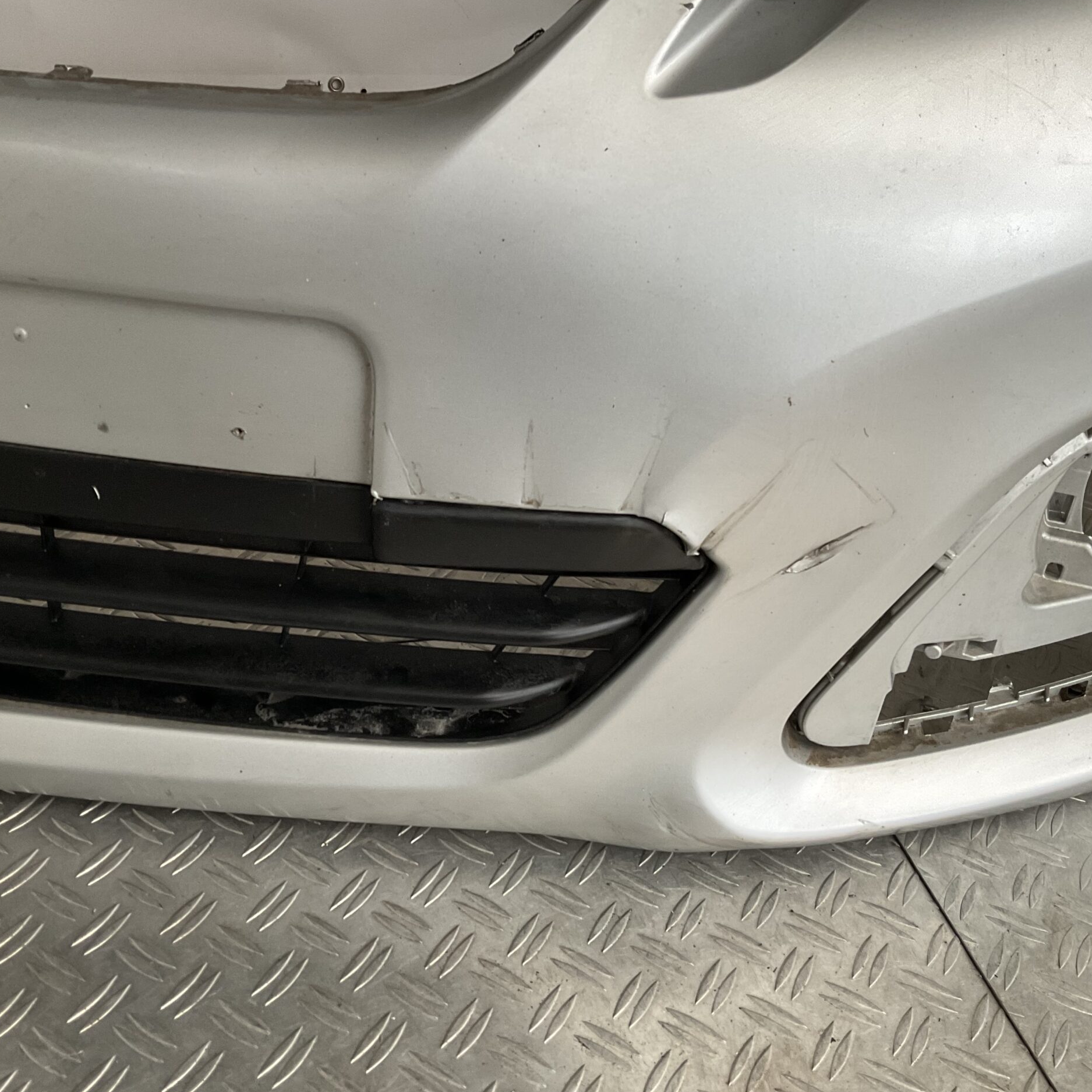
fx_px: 1249
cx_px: 504
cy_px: 541
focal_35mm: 35
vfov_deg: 47.2
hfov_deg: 47.2
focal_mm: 3
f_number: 1.8
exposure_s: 1/50
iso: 80
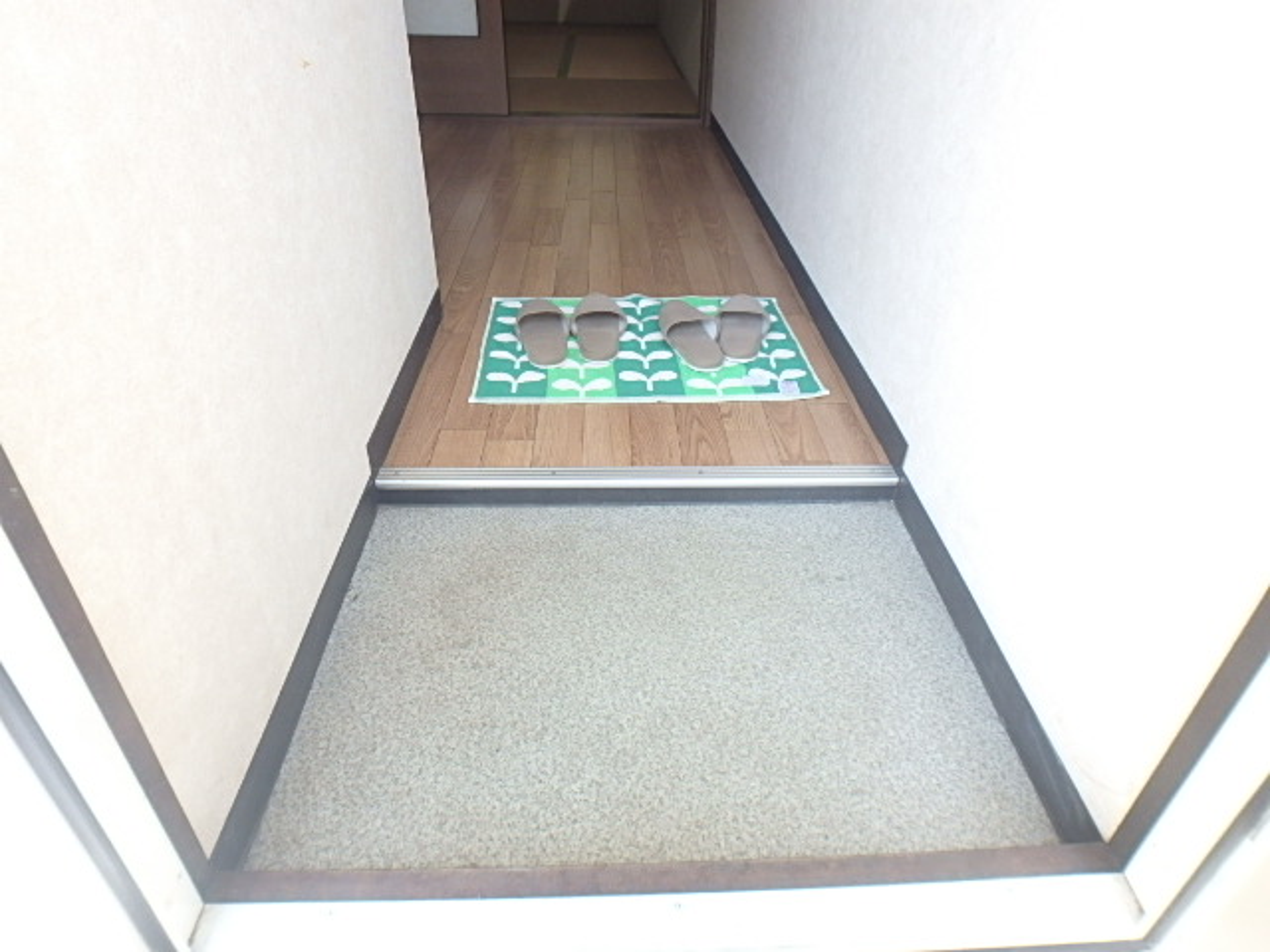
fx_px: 770
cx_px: 635
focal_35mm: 21
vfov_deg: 63.4
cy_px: 476
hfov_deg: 79.0
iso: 250
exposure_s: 1/30
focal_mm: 3.7
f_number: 3.5
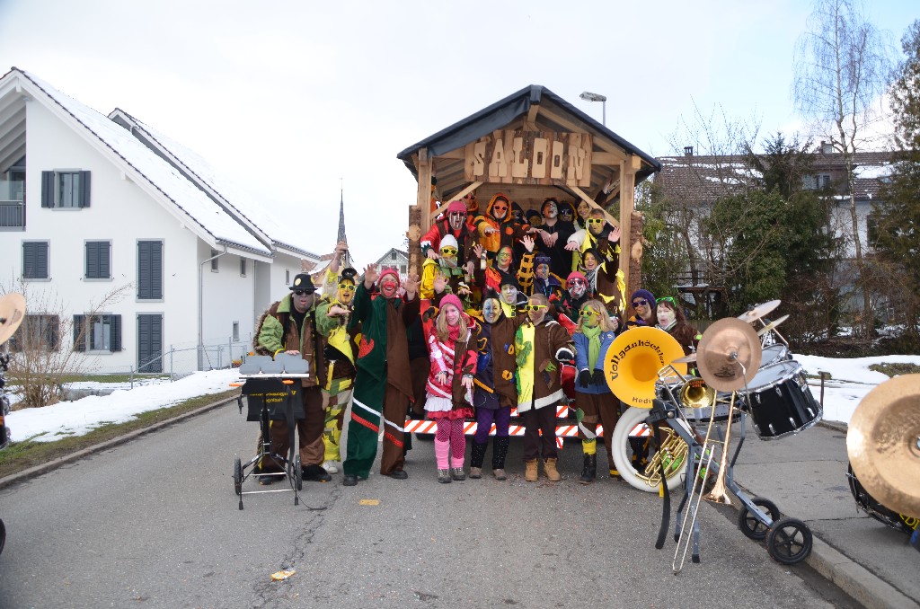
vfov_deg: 47.7
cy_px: 304
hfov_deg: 67.5
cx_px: 460
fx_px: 688
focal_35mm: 27
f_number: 6.3
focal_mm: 18
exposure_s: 1/200
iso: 100
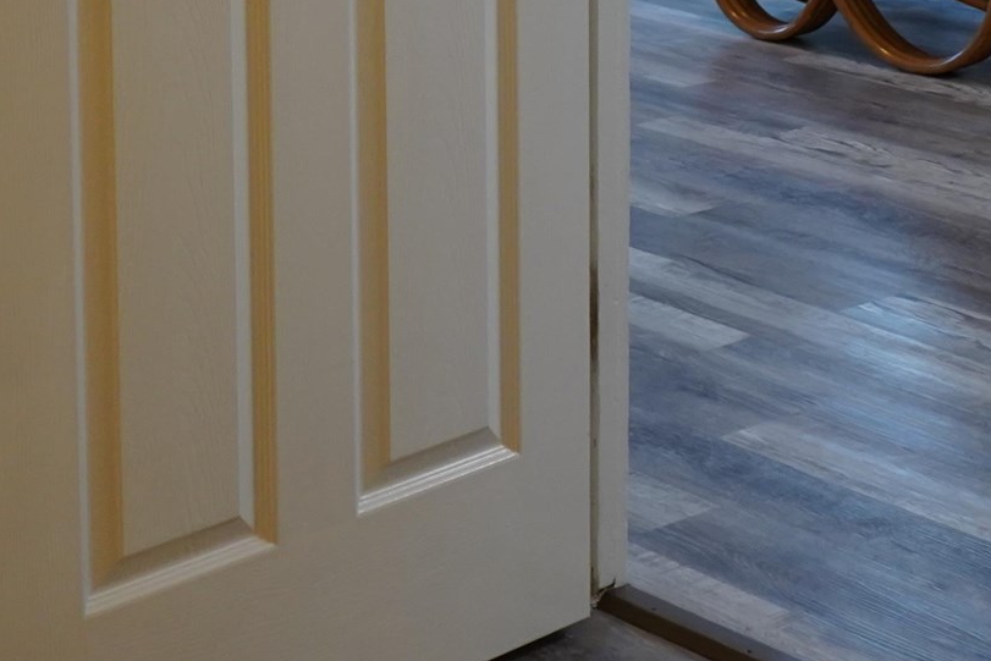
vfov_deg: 12.4
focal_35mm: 106
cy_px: -299
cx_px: 798
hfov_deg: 19.1
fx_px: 2918
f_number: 3.5
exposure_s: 1/160
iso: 1600
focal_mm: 28
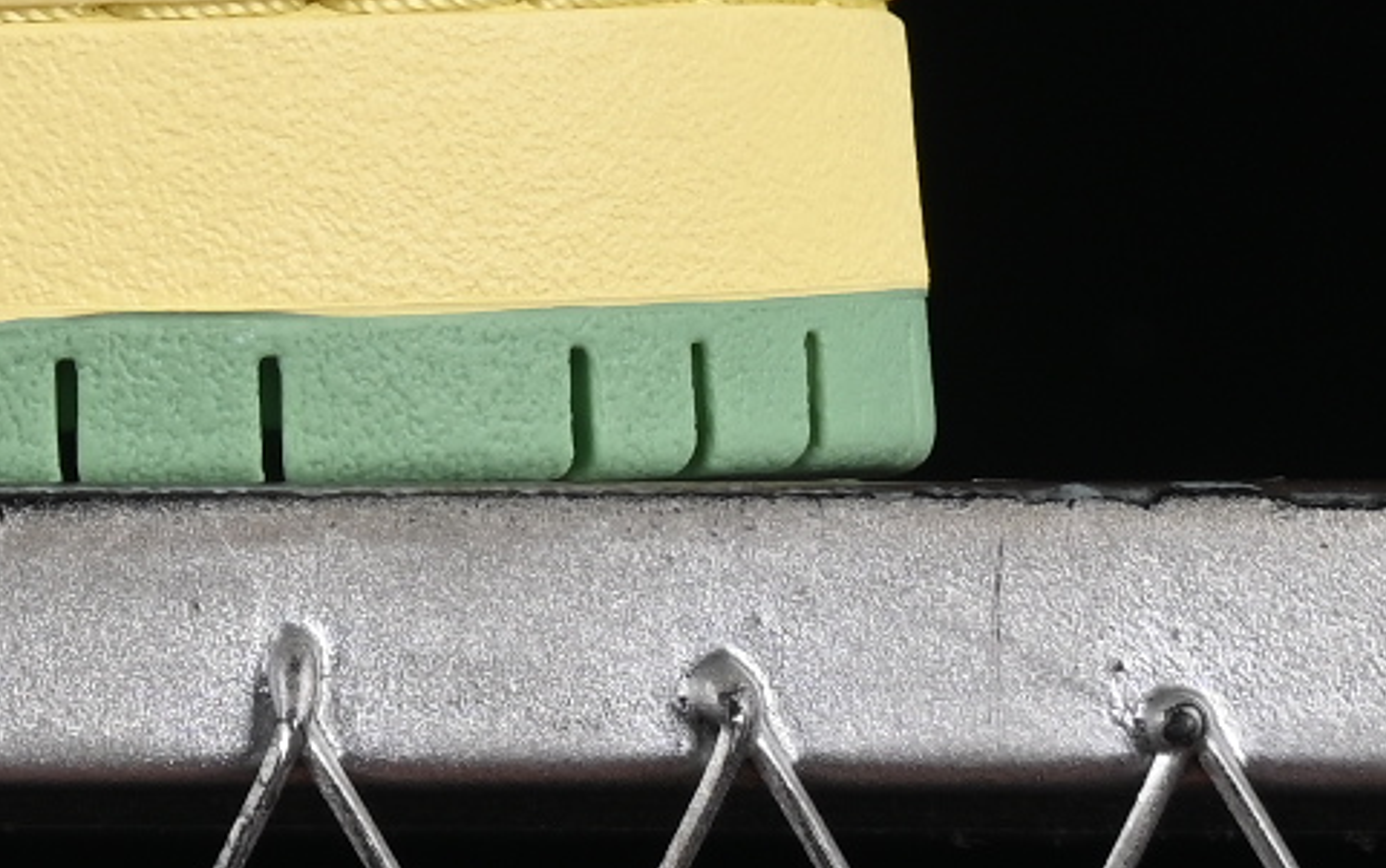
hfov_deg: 4.7
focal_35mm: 442
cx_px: -1720
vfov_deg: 2.9
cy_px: -1171
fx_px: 16702
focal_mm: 50
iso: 160
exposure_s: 1/80
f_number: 8
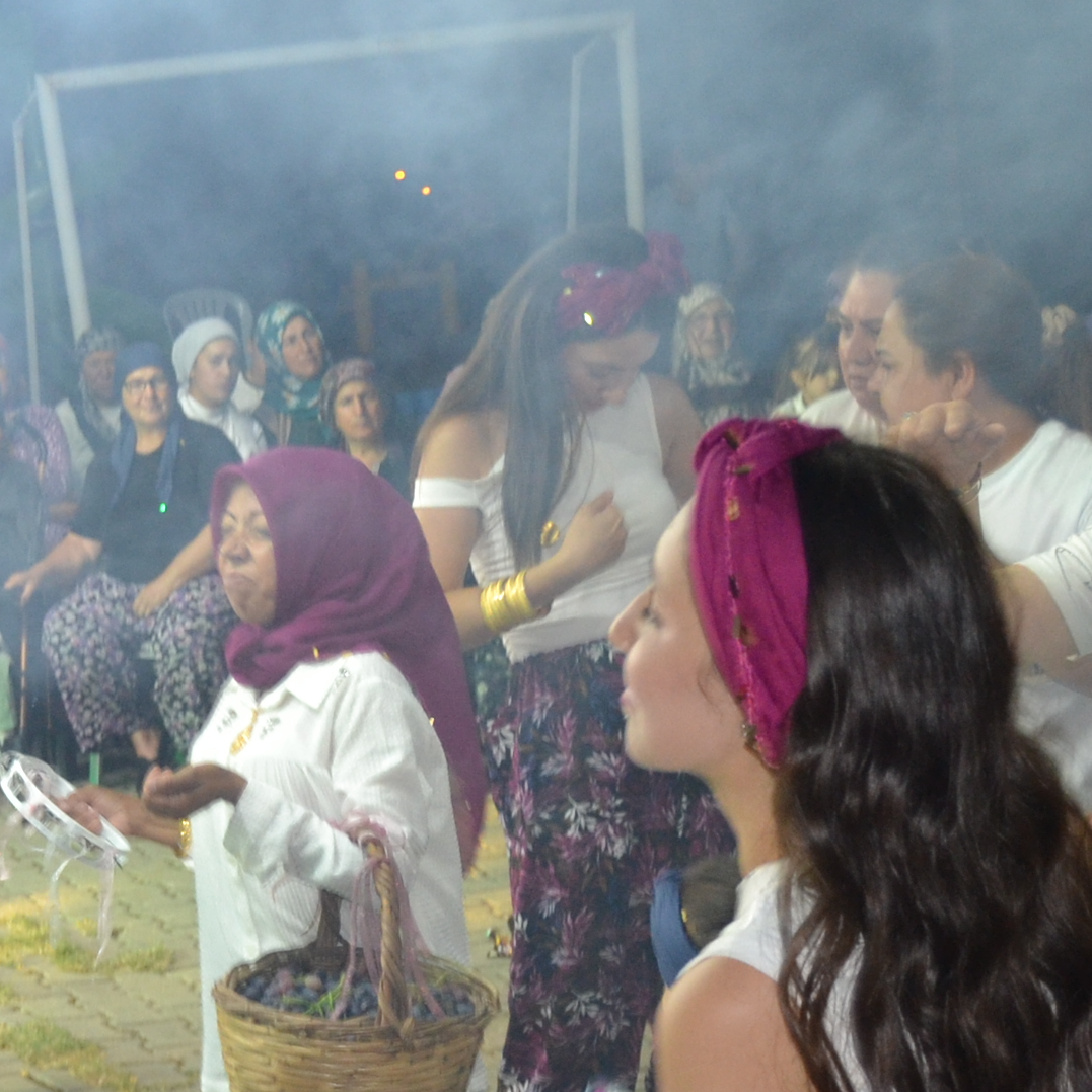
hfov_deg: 18.6
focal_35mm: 90
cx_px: -108
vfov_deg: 19.0
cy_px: 937
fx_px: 3212
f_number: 3.5
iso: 900
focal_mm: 22
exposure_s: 1/60
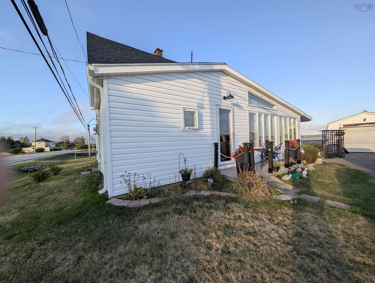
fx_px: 130
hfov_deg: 110.5
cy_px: 142
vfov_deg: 94.6
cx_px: 188
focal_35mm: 12
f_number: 1.7
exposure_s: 1/1300
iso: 53
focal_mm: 2.02
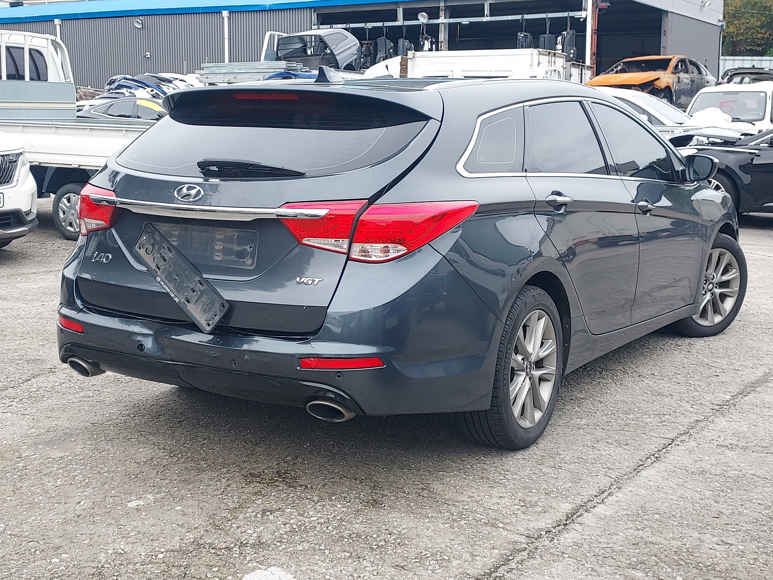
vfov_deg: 56.8
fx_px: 536
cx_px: 386
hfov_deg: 71.6
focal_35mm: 24
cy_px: 290
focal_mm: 4.6
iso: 40
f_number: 1.8
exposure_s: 1/230
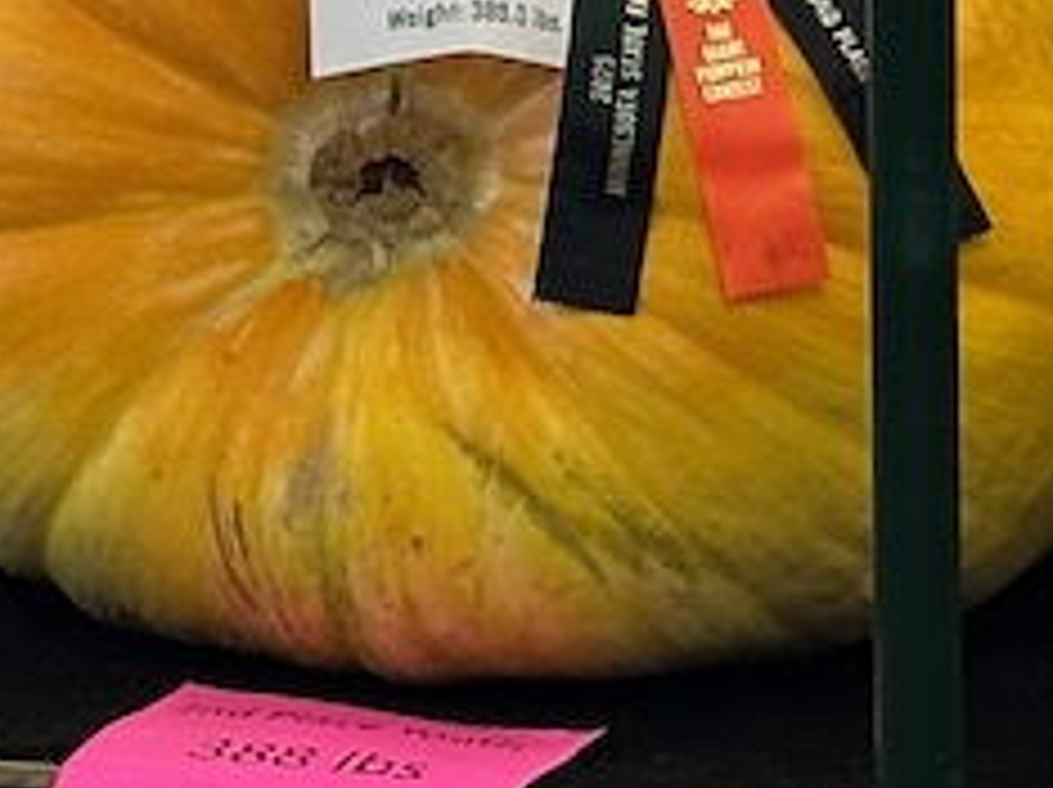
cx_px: -396
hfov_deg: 7.4
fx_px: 7992
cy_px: -1018
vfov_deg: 5.5
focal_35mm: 263
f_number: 1.78
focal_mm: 6.86
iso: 80
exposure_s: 1/60
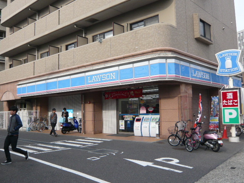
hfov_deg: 54.0
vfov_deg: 41.8
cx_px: 122
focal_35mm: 34
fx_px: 240
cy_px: 92
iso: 100
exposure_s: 1/500
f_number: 2.8
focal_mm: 4.6
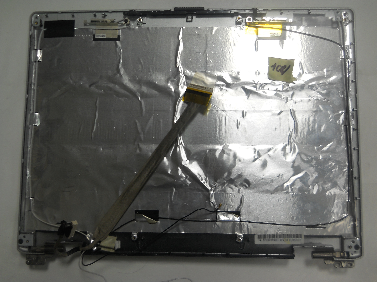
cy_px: 141
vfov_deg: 35.1
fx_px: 447
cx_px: 188
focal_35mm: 41
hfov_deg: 45.8
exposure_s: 1/30
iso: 100
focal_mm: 6.72
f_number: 3.1
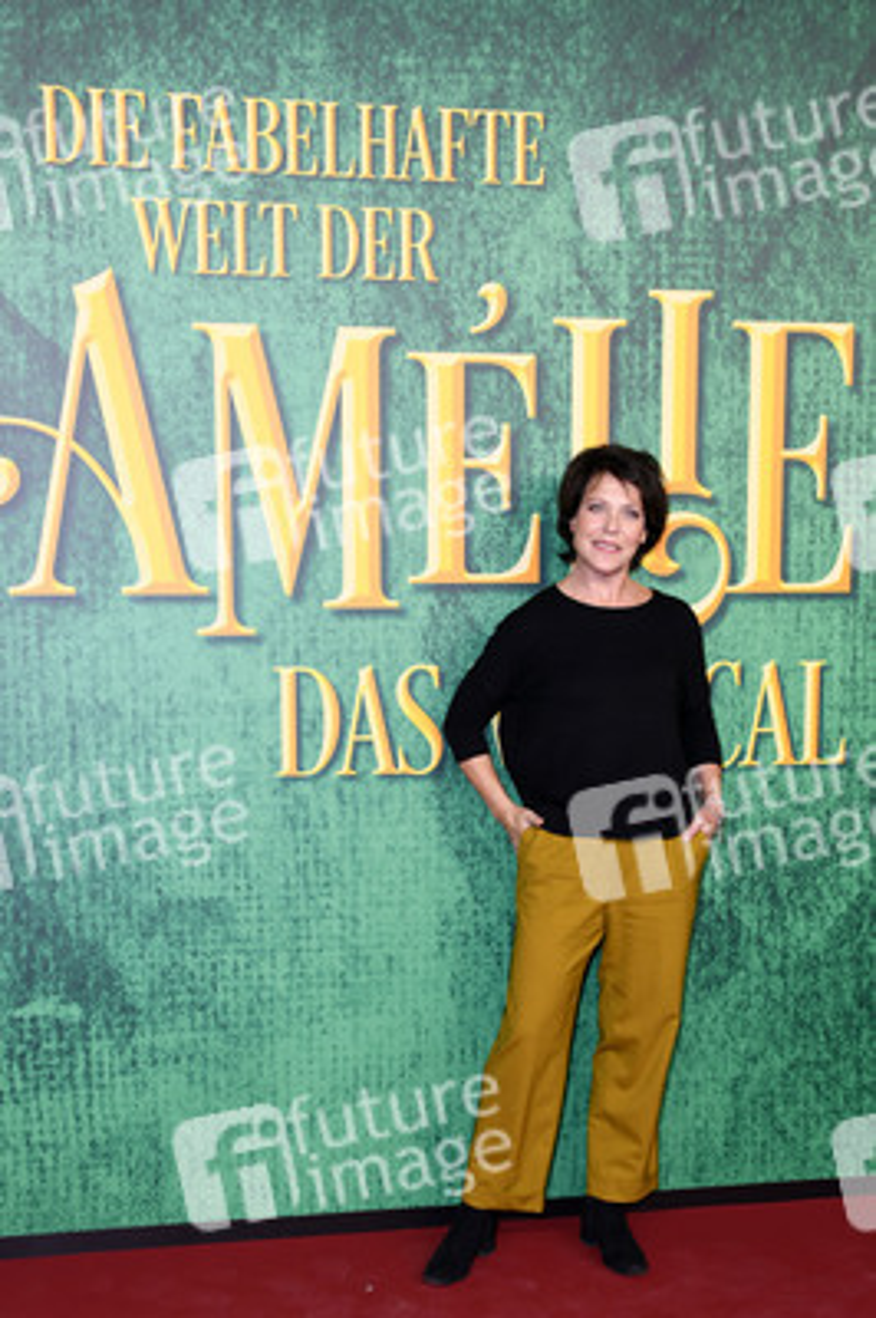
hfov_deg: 35.0
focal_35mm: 38
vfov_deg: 50.7
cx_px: 438
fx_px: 1389
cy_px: 659
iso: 250
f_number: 6.3
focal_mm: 38
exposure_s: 1/160
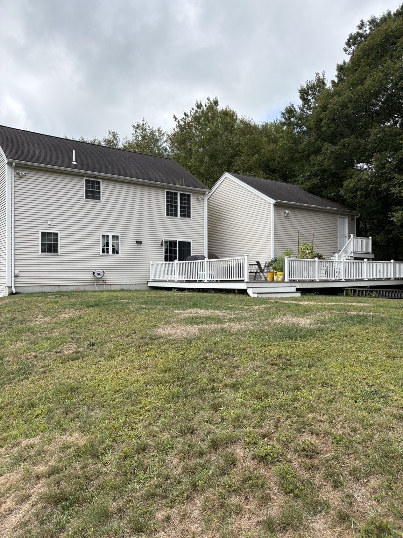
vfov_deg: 67.3
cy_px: 269
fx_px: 404
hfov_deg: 53.1
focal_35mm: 26
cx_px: 202
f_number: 1.6
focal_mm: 5.96
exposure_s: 1/2208
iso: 50
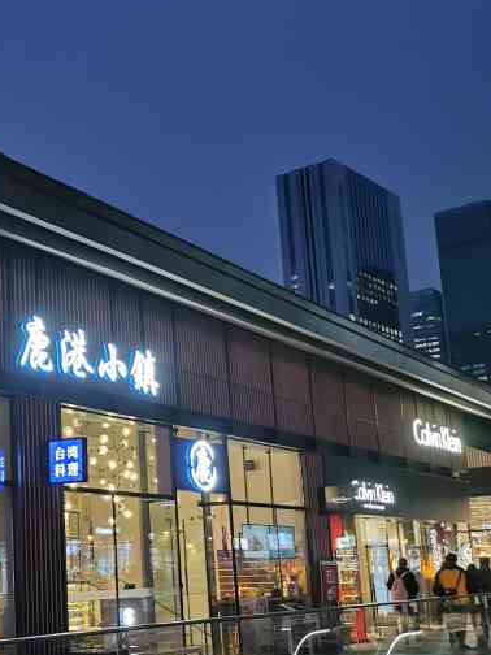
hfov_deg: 28.0
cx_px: 43
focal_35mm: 50
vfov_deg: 38.0
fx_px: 946
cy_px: 407
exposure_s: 1/100
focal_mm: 5.58
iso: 320
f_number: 1.8
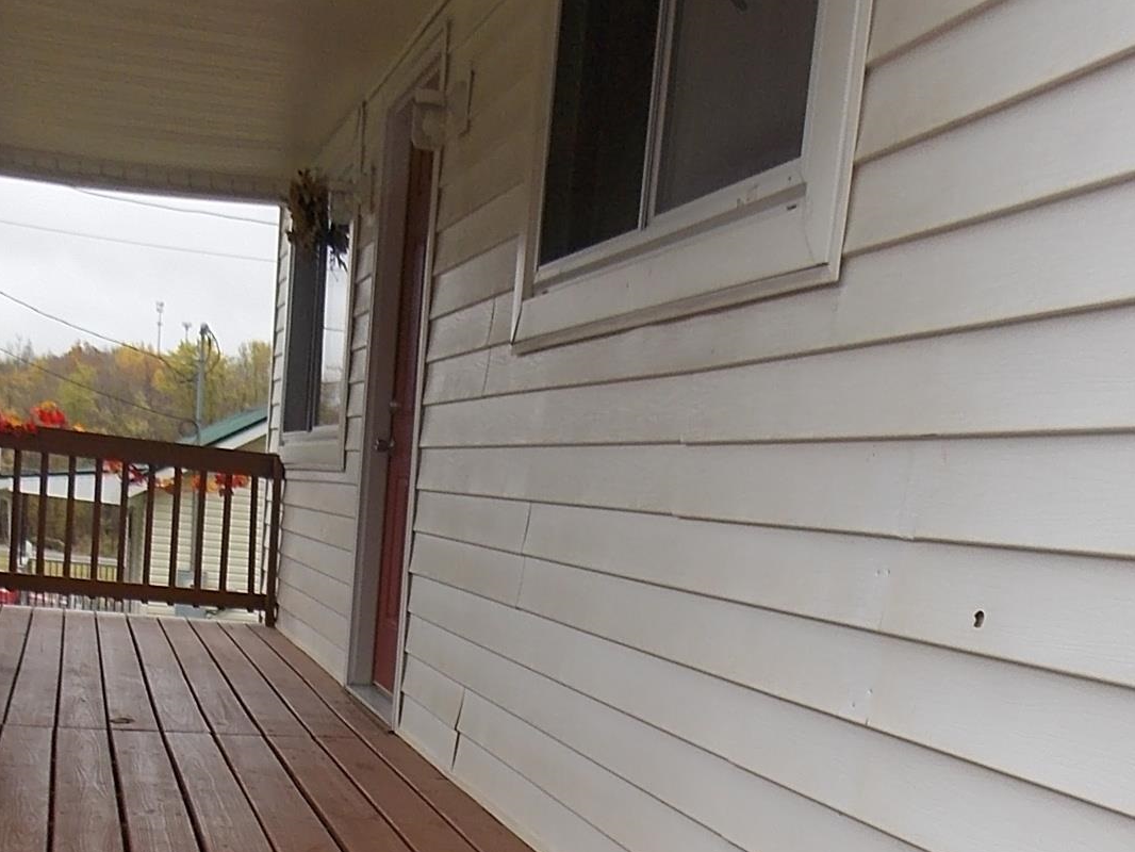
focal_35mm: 49
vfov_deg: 28.0
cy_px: 837
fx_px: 1607
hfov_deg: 38.9
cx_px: 609
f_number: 3.1
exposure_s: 1/250
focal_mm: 4
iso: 80
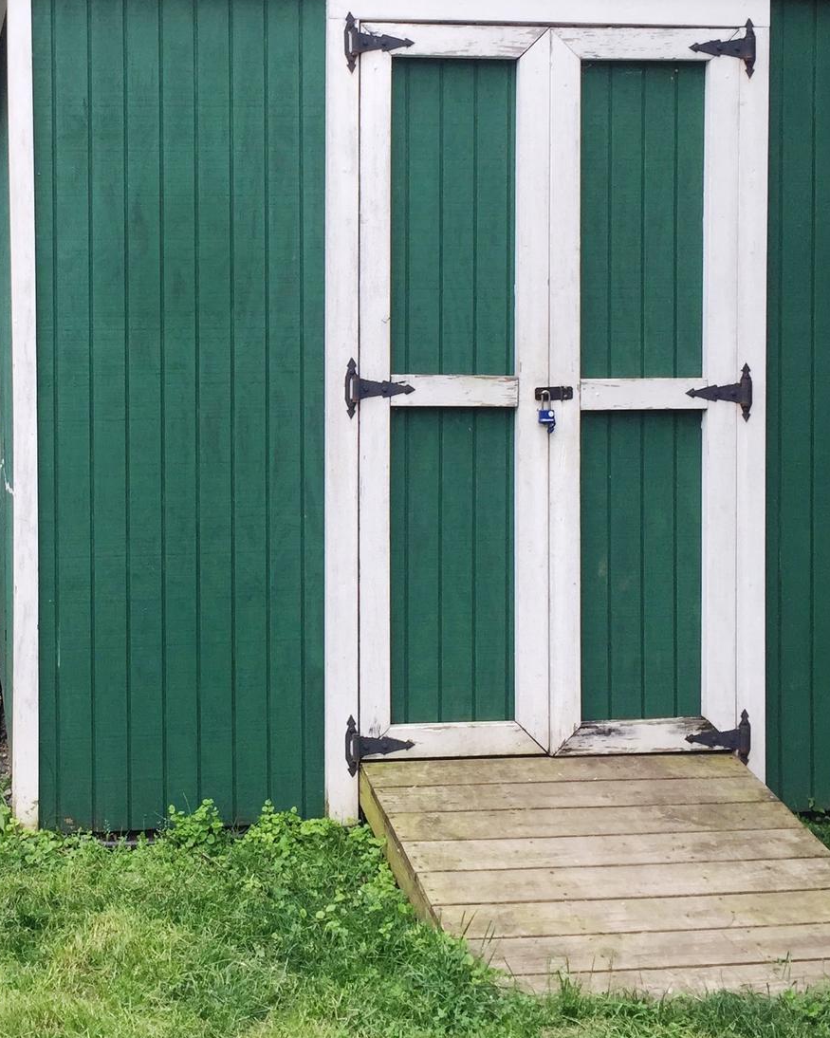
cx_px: 171
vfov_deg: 35.0
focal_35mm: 53
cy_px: 342
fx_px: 1628
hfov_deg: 28.0
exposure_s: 1/122
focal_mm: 4.15
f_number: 2.2
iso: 32
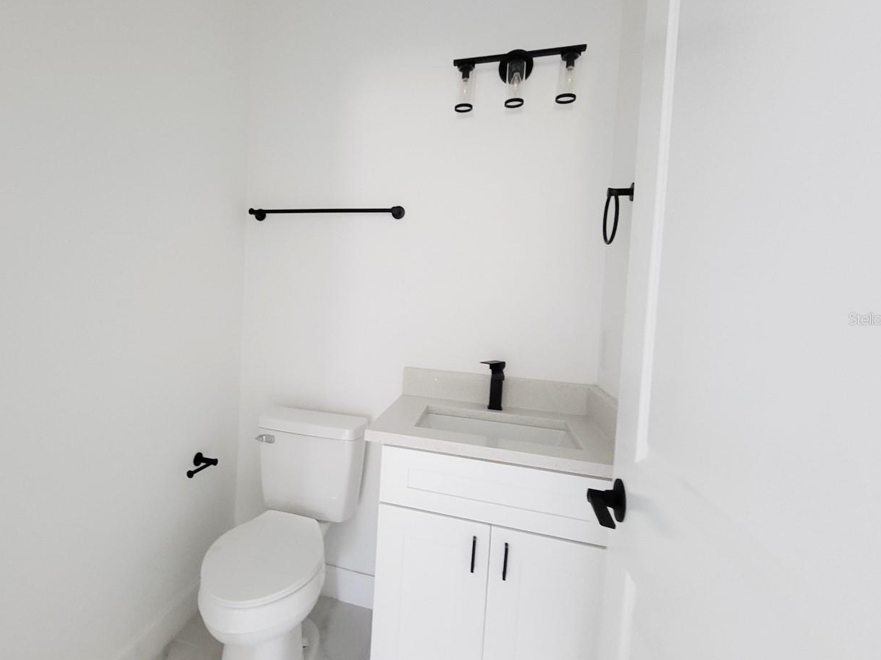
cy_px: 318
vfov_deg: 74.7
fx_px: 433
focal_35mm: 17
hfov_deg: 89.5
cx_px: 341
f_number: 2.2
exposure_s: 1/30
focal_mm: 1.74
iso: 400
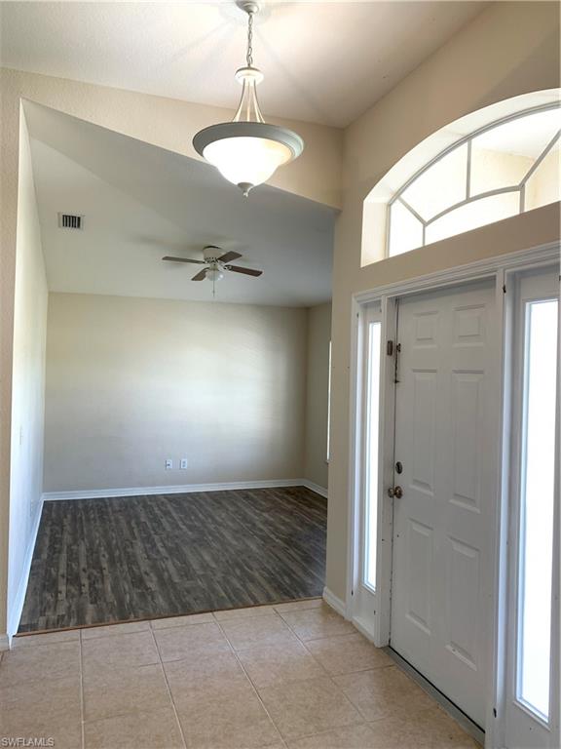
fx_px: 562
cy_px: 374
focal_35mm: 26
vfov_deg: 67.3
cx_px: 280
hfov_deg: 53.1
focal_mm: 4.25
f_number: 1.8
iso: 80
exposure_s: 1/60
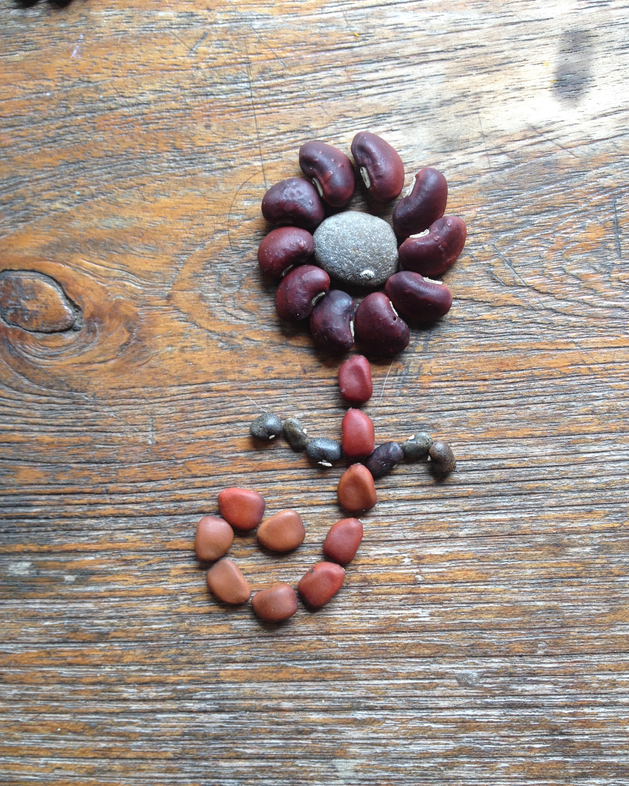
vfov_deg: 49.0
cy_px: 425
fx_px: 861
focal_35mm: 37
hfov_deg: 40.1
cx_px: 316
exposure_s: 1/40
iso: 50
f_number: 2.4
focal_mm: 4.28
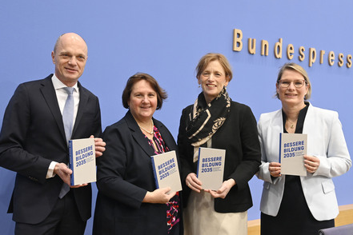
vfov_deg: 29.9
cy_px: 118
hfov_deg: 43.6
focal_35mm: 45
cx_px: 174
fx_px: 441
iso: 5000
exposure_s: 1/320
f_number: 5.6
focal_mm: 44
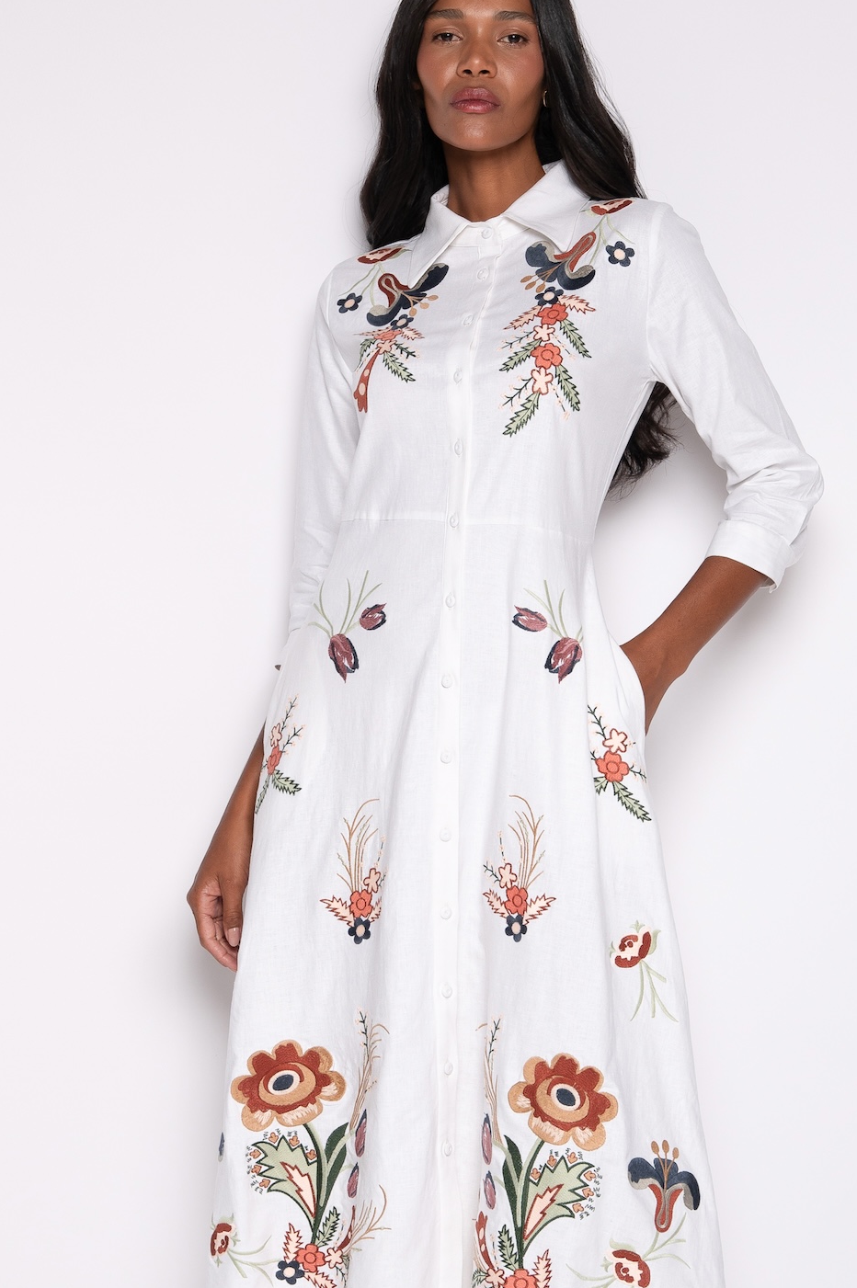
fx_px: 2646
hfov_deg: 18.4
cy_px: 819
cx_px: 490
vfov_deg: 27.3
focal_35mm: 74
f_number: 8
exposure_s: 1/160
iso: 200
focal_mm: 46
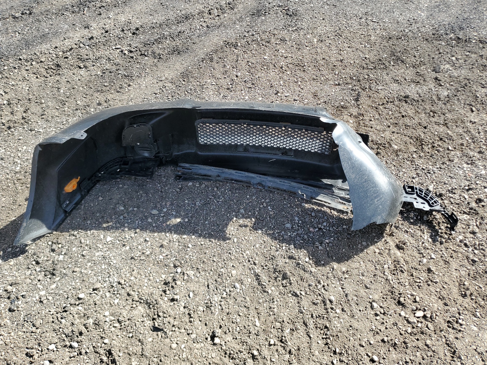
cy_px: 182
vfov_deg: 53.1
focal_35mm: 26
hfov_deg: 67.3
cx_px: 244
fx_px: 366
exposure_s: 1/833
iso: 50
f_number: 1.5
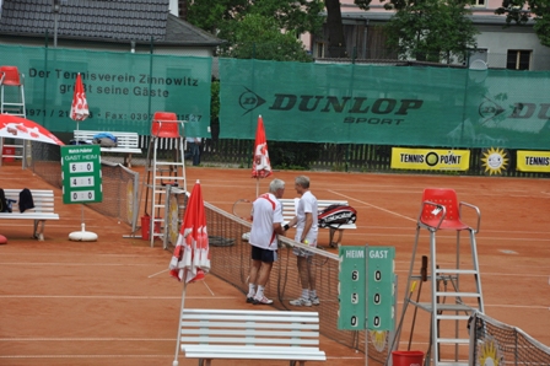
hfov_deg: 13.0
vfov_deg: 8.7
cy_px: 183
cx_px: 275
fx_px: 2404
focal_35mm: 158
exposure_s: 1/400
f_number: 10
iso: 200
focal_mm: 105
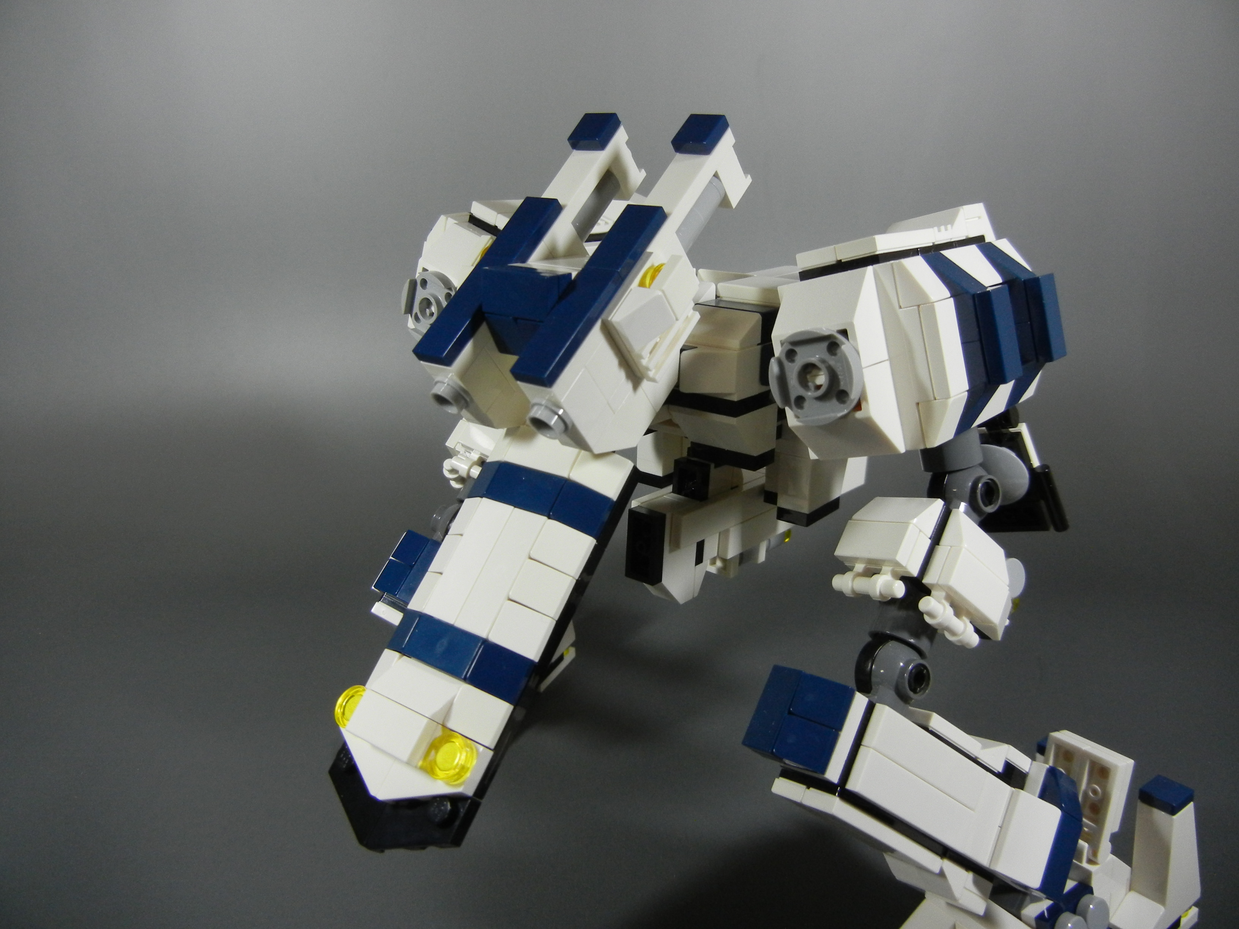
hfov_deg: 60.0
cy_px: 464
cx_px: 620
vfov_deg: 46.8
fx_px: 1074
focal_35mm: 30
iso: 400
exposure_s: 1/93
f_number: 3.5
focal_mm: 5.4
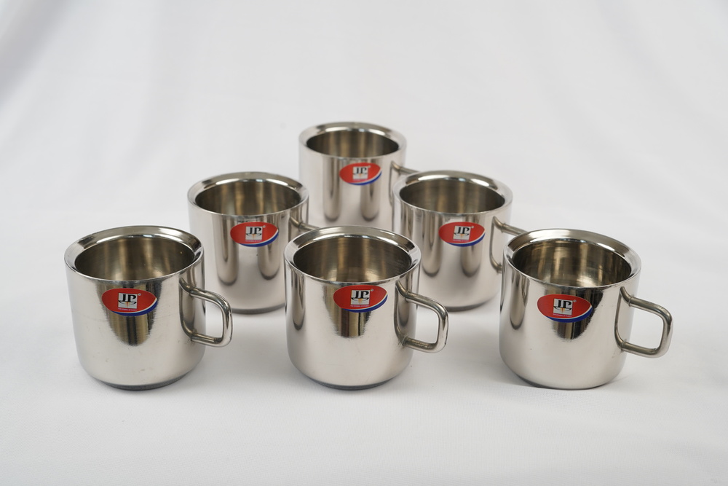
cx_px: 364
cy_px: 243
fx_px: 1011
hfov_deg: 39.6
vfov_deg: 27.0
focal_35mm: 50
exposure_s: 1/100
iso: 500
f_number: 8
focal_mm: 50
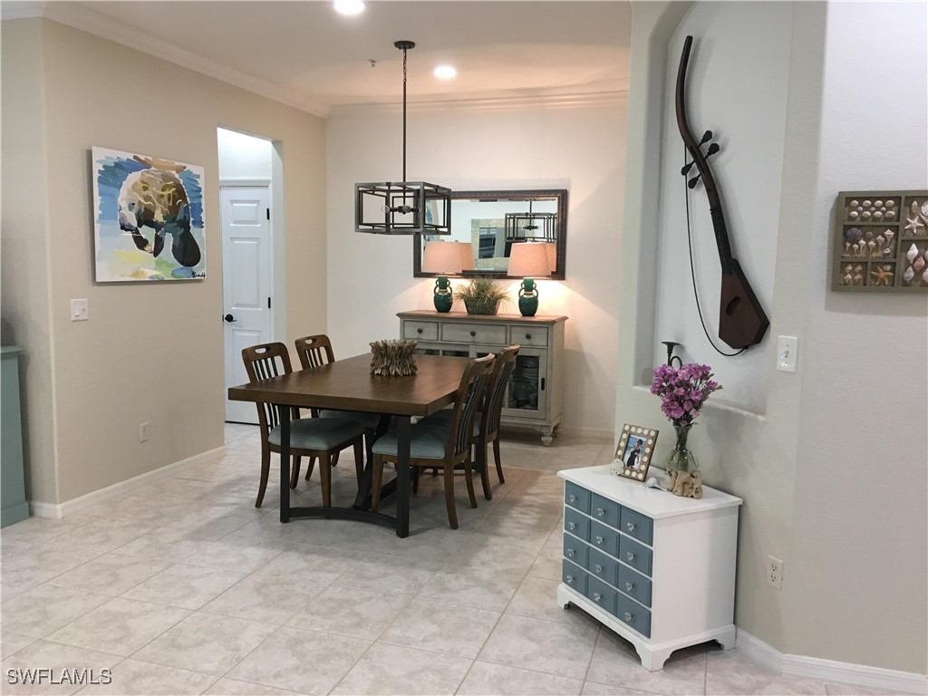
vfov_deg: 48.2
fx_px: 777
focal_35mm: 29
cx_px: 464
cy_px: 348
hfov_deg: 61.7
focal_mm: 4.15
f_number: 2.2
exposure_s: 1/30
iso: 80
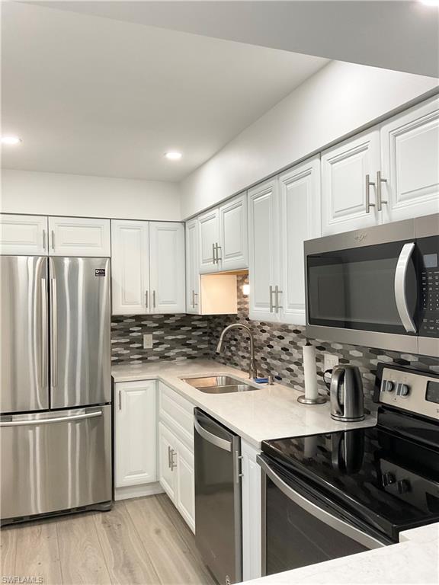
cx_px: 220
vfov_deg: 61.7
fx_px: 490
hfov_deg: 48.2
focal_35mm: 29
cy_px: 292
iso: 64
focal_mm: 3
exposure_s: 1/120
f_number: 1.8
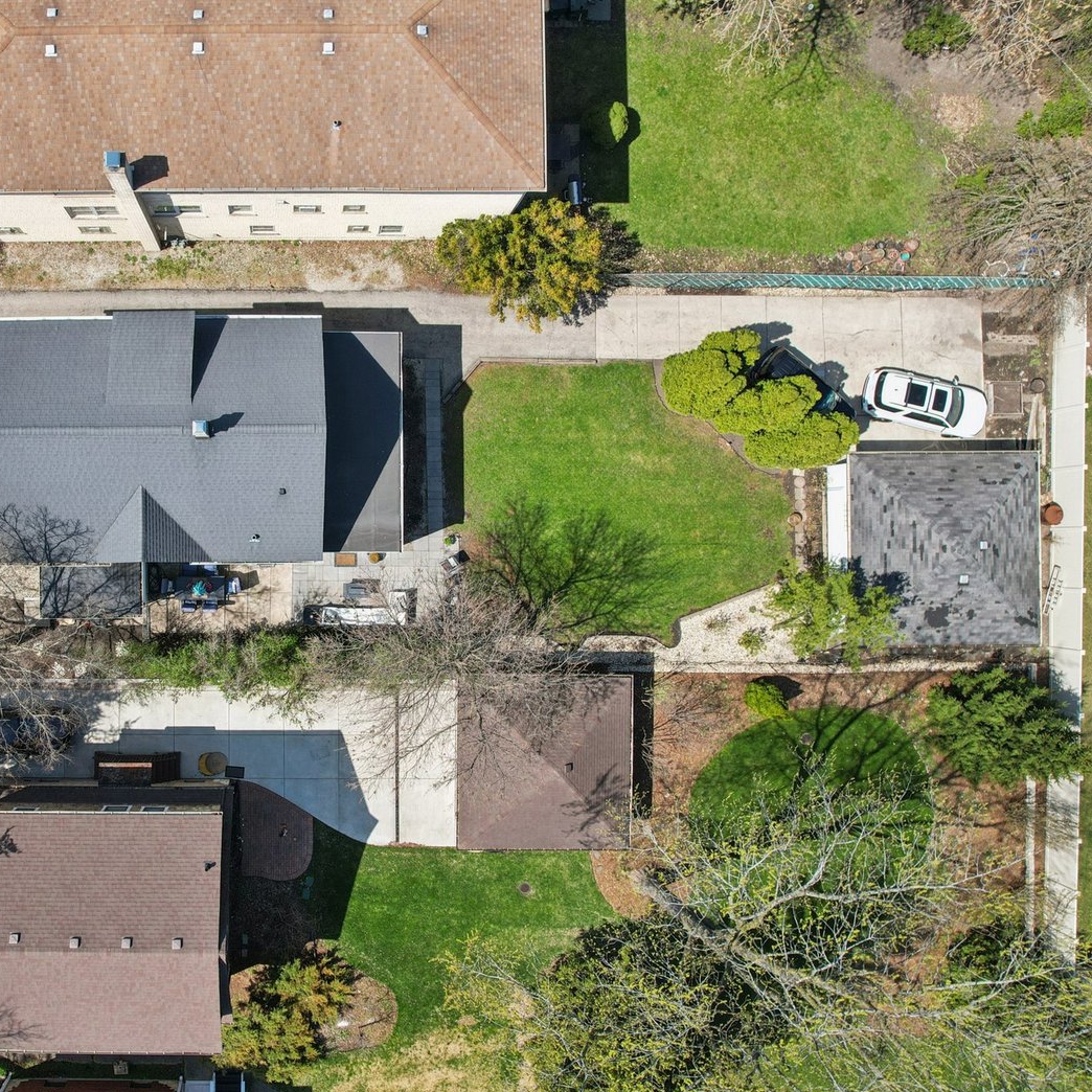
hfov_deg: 53.3
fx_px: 1035
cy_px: 548
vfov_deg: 55.6
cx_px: 280
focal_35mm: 29
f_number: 2.8
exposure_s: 1/180
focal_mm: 8.4
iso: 100
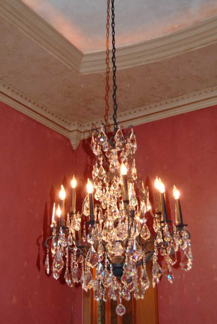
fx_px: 388
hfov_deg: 31.3
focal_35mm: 43
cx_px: 111
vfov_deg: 45.4
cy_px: 167
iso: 200
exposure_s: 1/20
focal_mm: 26
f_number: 4.8
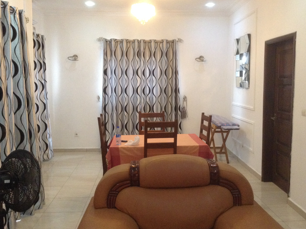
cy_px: 109
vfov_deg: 40.6
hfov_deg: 52.7
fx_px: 309
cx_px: 161
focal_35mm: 35
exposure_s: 1/24
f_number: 2.4
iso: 250
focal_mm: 3.3
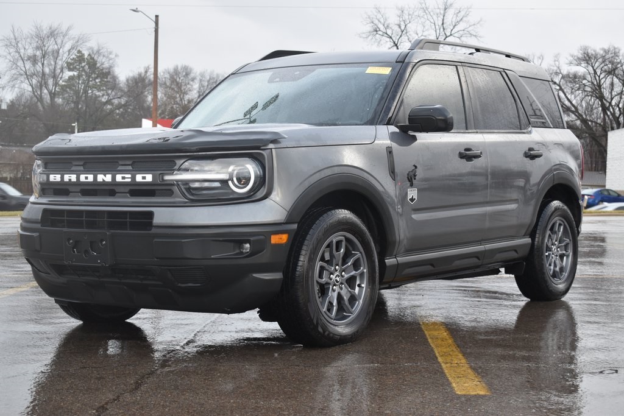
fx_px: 1040
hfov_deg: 33.4
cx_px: 312
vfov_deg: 22.6
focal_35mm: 60
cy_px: 208
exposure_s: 1/80
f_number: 5
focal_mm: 40
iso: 400
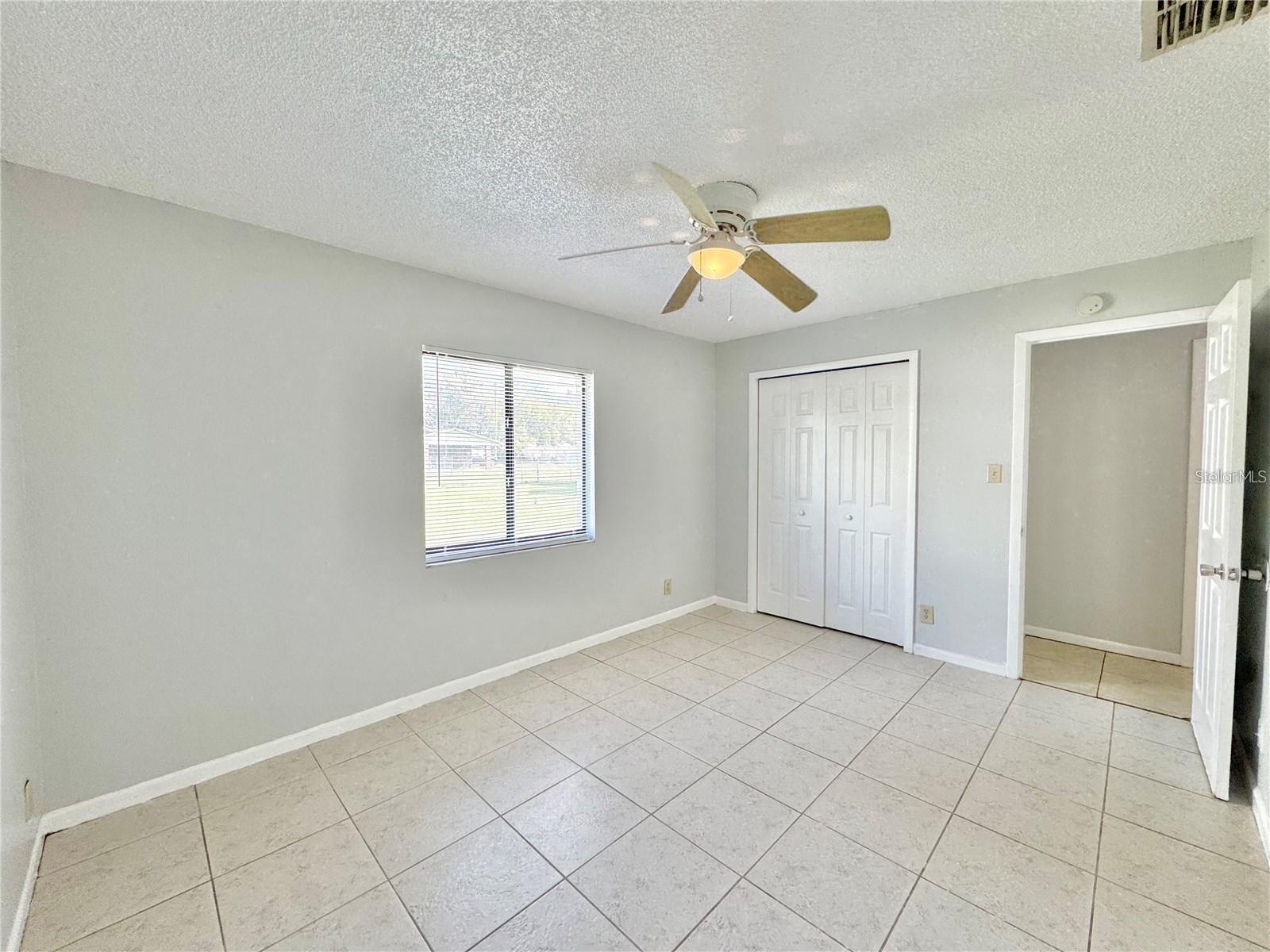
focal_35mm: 14
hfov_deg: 102.1
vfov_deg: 85.7
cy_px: 476
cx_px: 635
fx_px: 514
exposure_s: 1/120
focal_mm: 2.22
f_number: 2.2
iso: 80
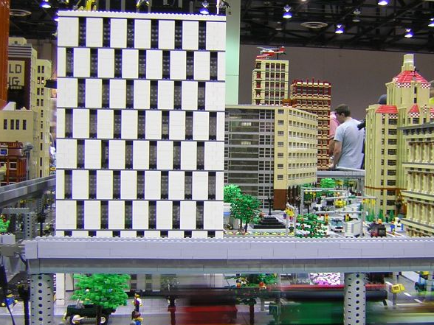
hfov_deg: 38.8
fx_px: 614
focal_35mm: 49
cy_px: 150
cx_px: 257
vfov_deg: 29.7
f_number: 2.6
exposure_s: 1/4.2
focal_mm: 4.7
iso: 100
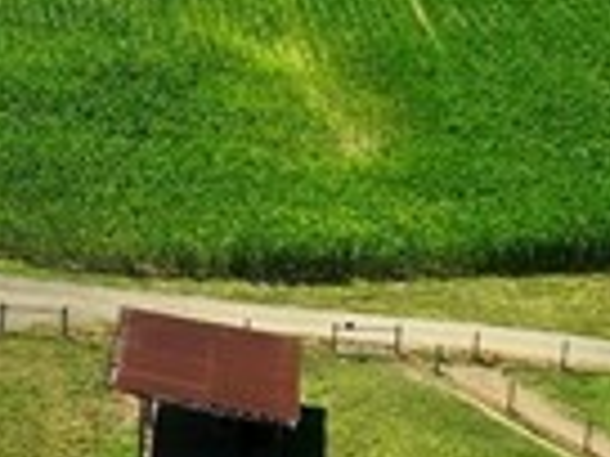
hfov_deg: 10.5
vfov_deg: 8.2
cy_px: 419
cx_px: -377
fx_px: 3190
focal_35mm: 181
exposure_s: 1/800
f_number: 2.8
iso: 120
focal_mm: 12.29
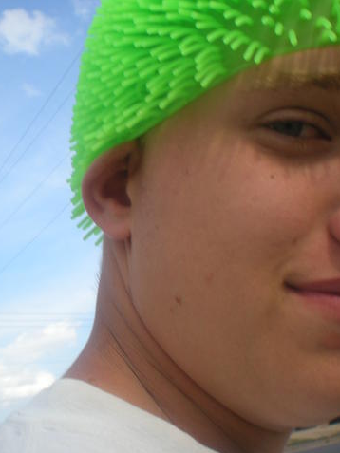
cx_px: 147
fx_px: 668
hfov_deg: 28.5
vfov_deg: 37.5
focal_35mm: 51
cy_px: 212
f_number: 4.6
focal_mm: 6.3
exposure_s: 1/256
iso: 64
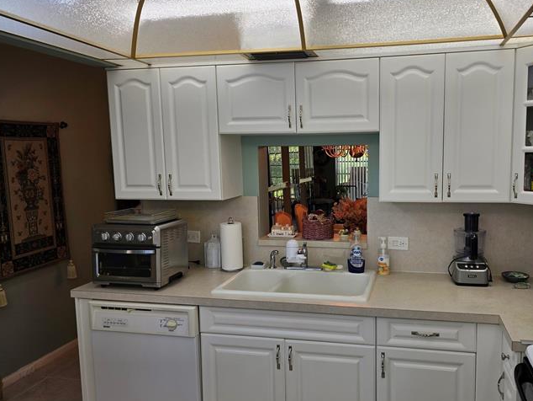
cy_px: 206
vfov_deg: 48.3
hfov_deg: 60.9
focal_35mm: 29
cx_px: 330
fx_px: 447
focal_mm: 6.3
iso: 25
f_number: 1.7
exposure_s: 1/120
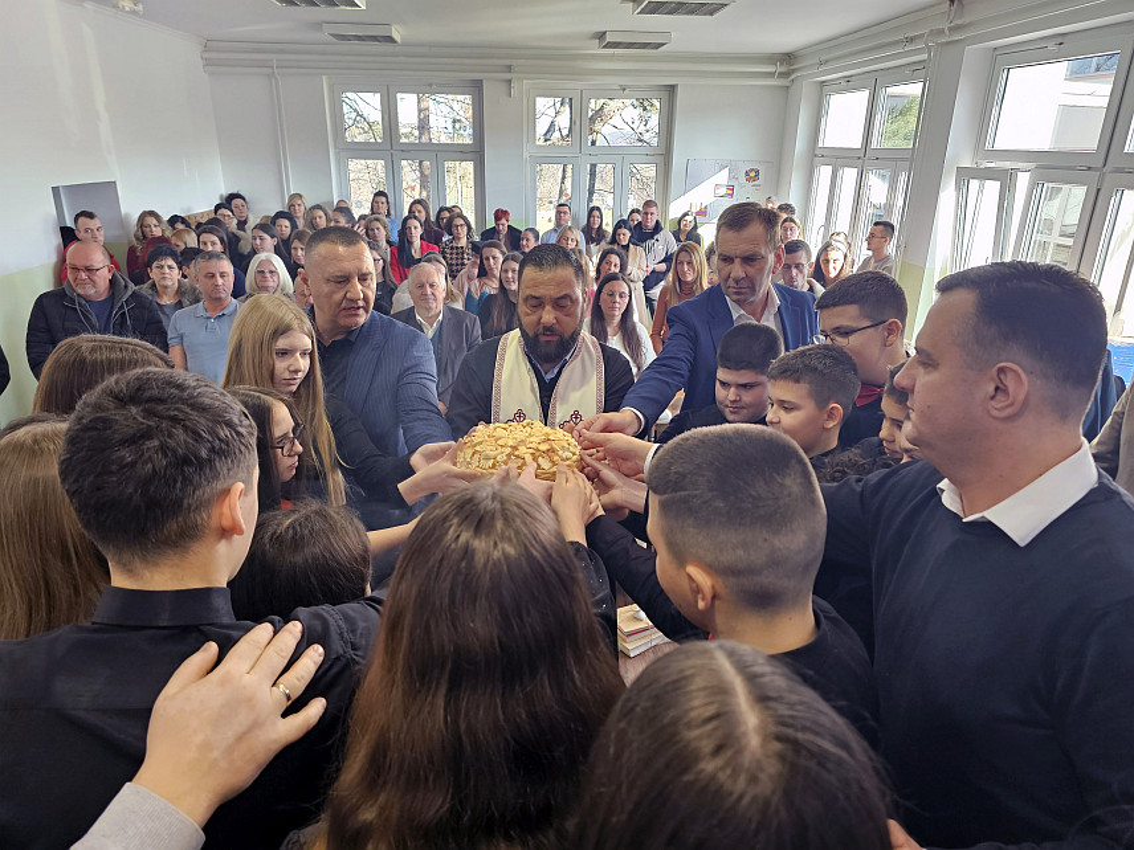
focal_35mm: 23
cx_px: 567
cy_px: 425
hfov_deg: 73.9
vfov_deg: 58.9
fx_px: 753
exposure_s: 1/100
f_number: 1.7
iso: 160
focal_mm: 6.3
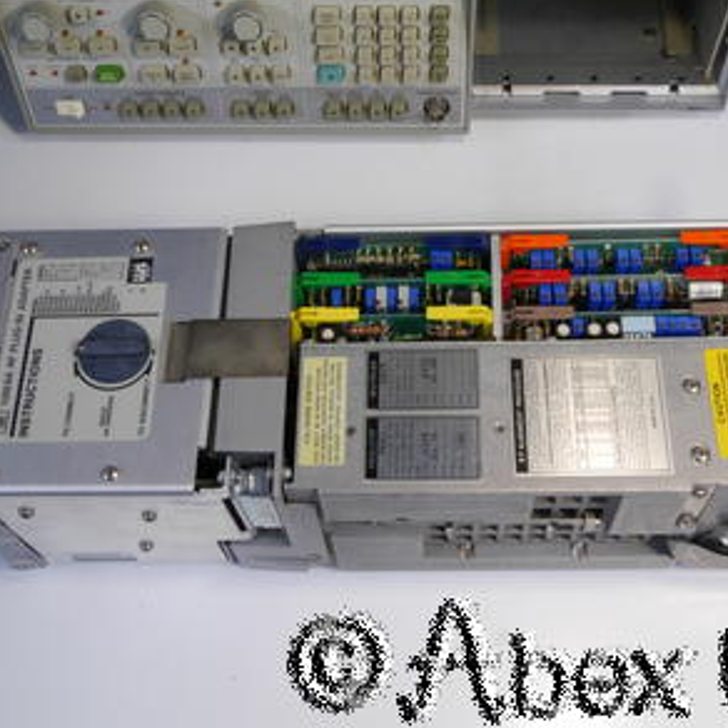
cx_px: 396
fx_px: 1095
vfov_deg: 36.8
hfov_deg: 36.8
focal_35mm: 46
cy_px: 364
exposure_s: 1/2.5
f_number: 22
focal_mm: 19
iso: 800
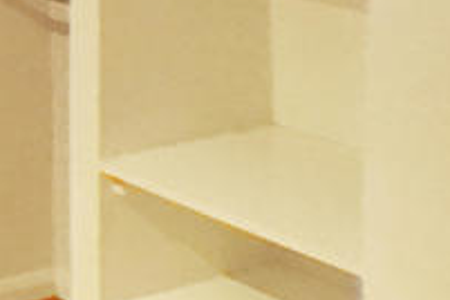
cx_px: -629
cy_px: -107
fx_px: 1925
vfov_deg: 8.8
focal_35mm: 154
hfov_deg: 11.2
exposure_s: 1/30
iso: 80
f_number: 2.2
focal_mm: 4.15
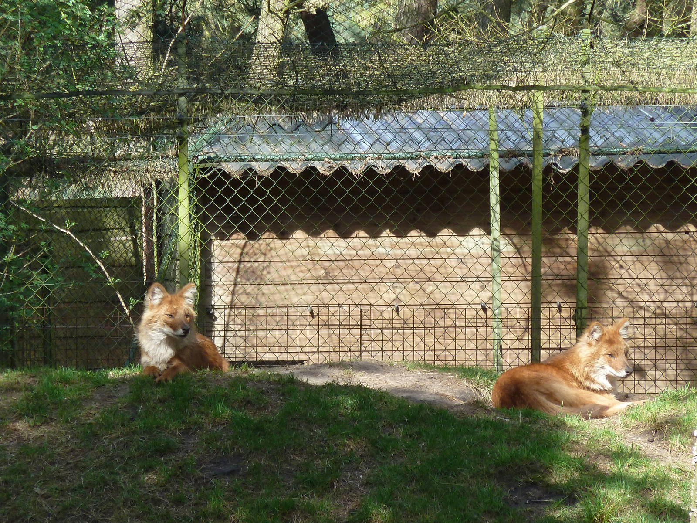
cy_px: 262
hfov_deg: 5.0
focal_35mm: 399
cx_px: 348
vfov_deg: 3.7
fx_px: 8034
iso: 125
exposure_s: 1/125
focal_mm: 49.2
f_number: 4.9
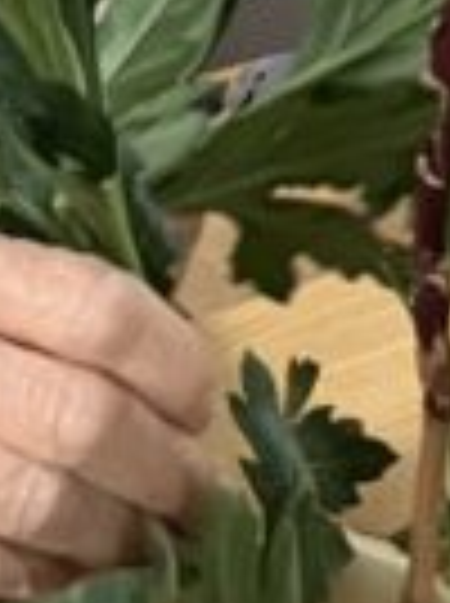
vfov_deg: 9.2
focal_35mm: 214
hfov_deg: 6.8
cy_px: 99
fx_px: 3721
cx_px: -338
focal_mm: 3.99
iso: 100
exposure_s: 1/60
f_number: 1.8
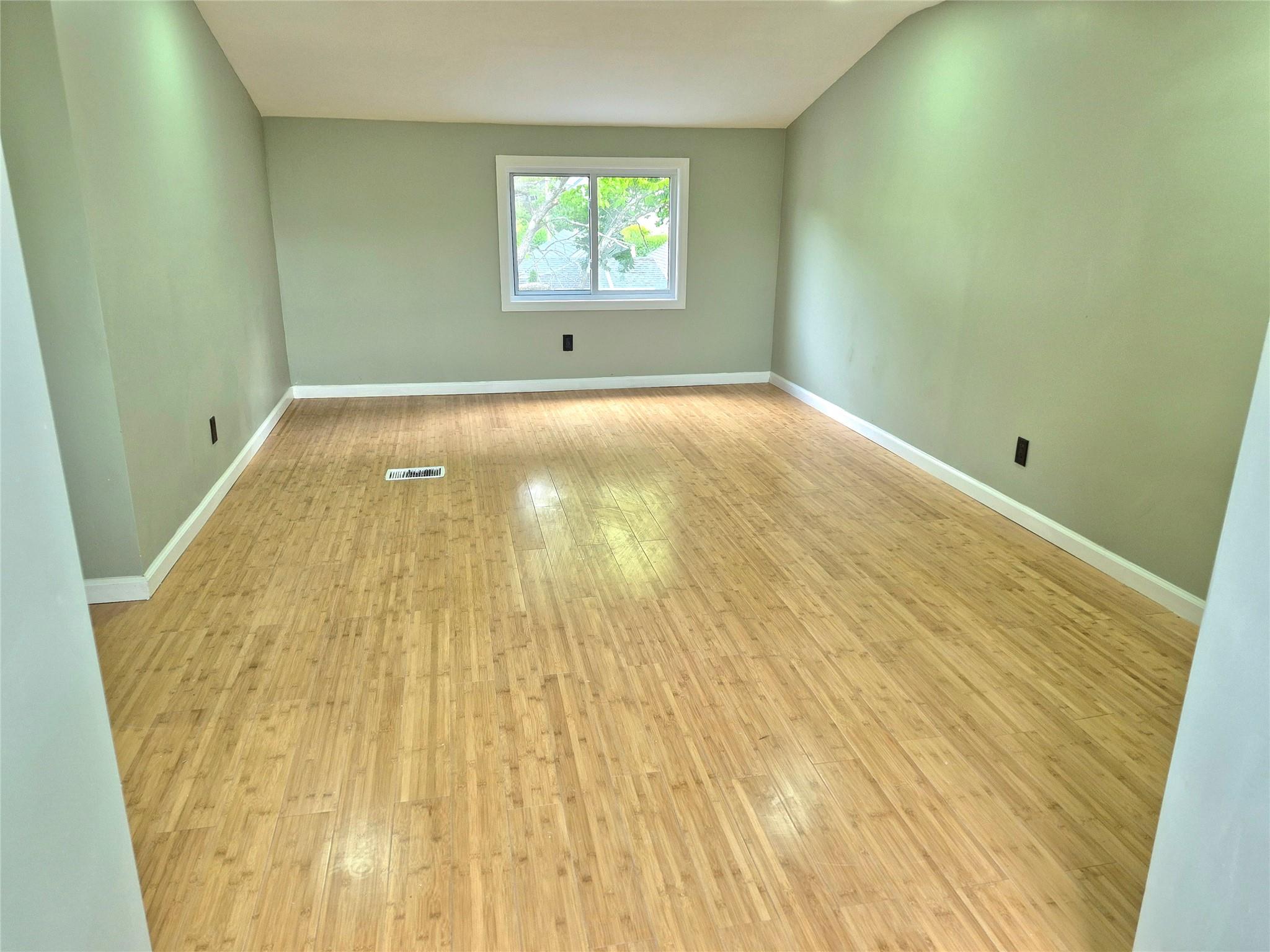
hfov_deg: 73.9
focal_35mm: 23
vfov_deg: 58.9
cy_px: 476
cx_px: 635
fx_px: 844
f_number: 1.8
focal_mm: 5.4
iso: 100
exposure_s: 1/120
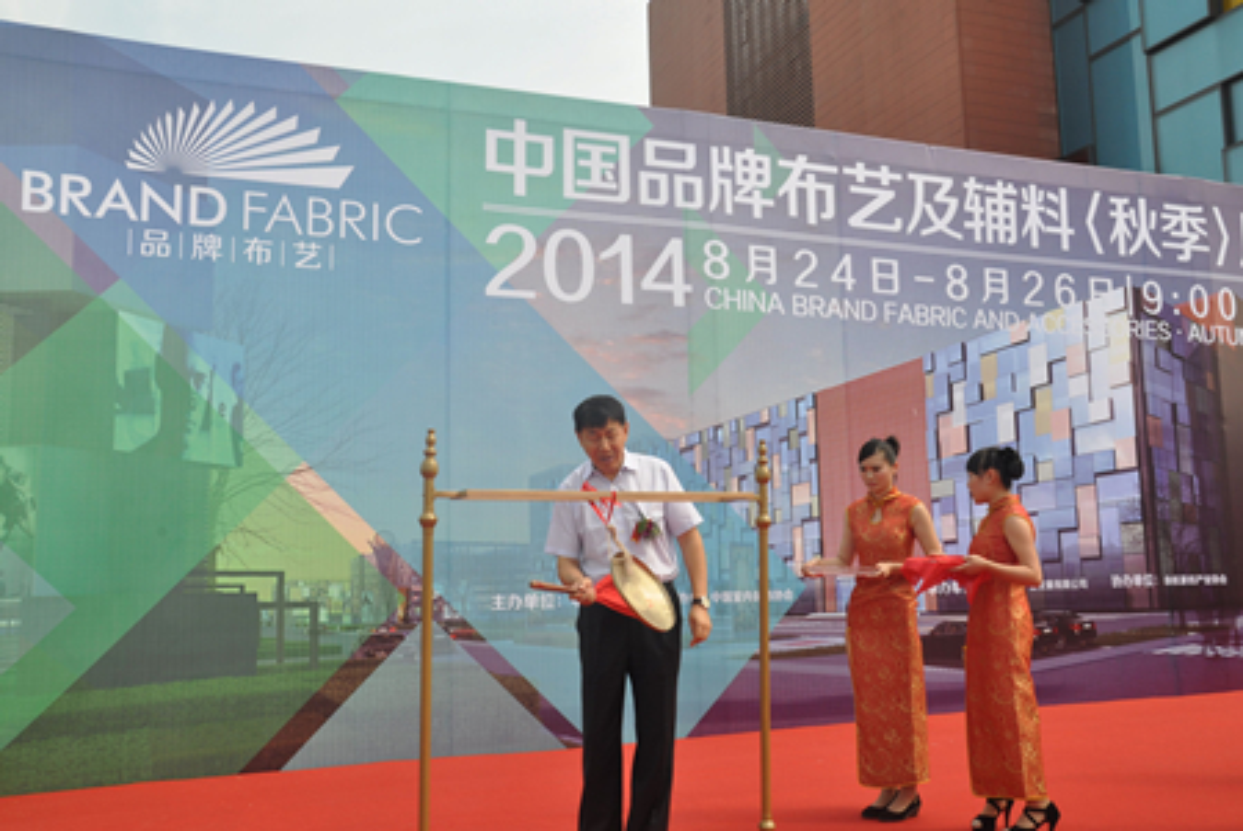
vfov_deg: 40.1
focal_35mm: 33
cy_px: 416
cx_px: 622
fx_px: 1140
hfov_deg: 57.2
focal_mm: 22
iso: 200
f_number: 11
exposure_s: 1/125
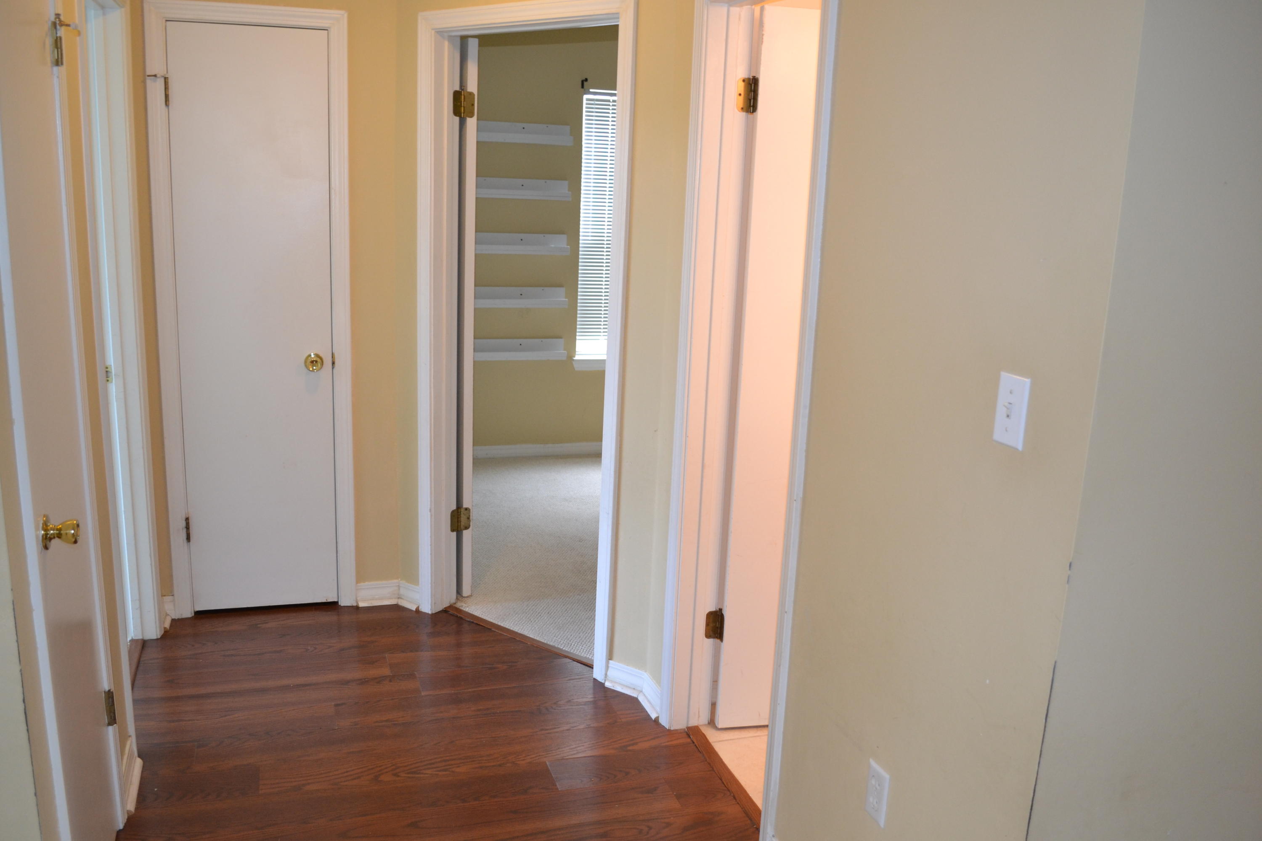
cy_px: 420
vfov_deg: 43.6
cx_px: 631
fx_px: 1052
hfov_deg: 61.9
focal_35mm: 30
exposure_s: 1/60
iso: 720
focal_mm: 20
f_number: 3.8
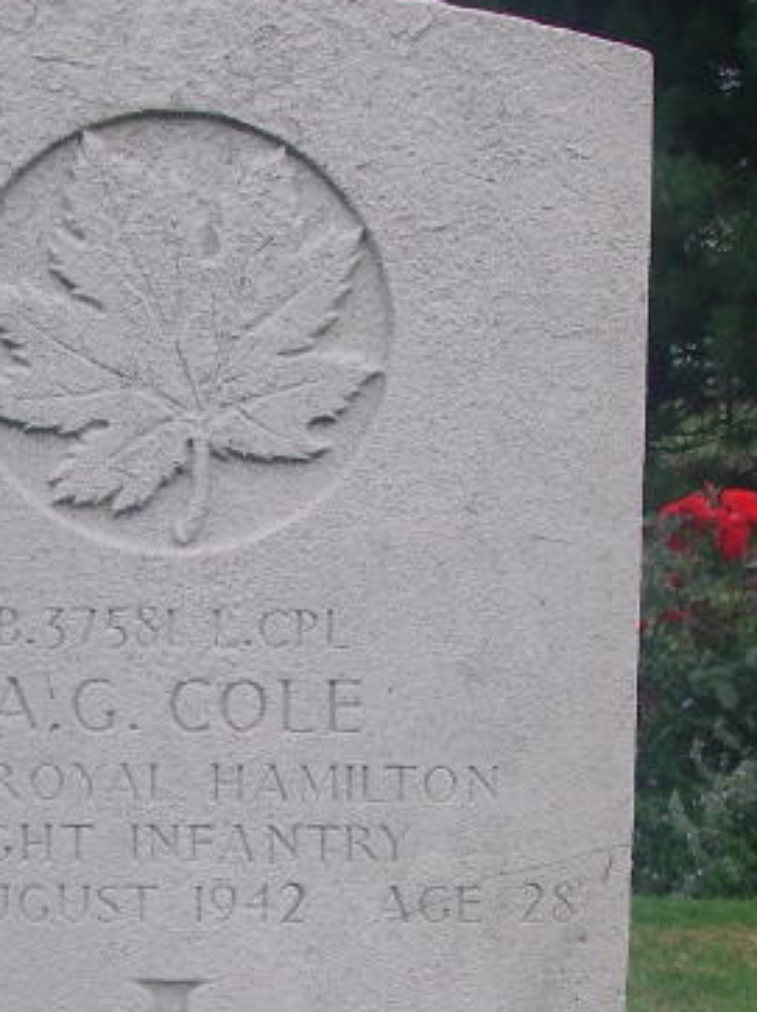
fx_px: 2452
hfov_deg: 17.5
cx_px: 221
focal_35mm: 84
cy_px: 878
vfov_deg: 22.8
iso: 64
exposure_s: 1/100
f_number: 3.3
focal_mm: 6.3
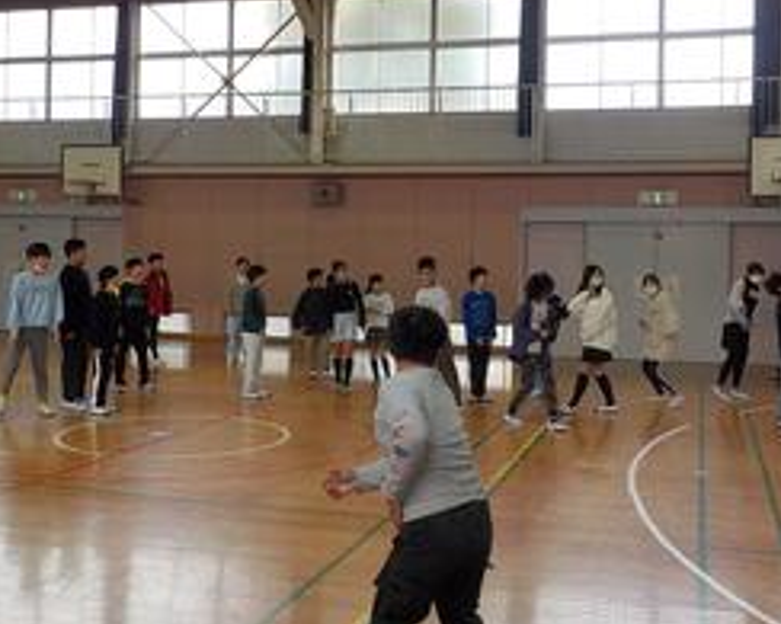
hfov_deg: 43.8
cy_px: 251
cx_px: 426
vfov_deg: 35.5
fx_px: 970
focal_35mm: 42
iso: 125
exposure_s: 1/100
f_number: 3.3
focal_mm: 4.1
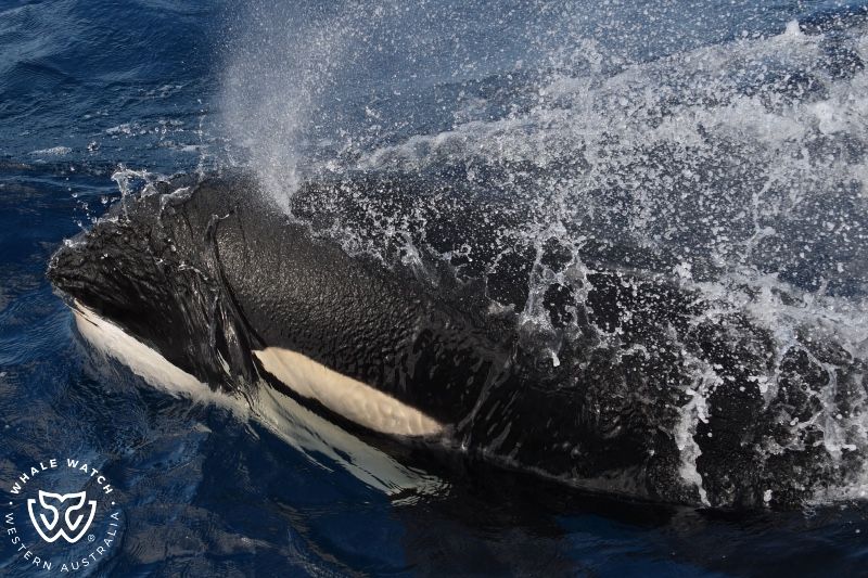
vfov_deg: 15.2
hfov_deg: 22.6
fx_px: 2169
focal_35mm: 90
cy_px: 289
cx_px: 434
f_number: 6.3
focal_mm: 60
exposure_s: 1/1600
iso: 400
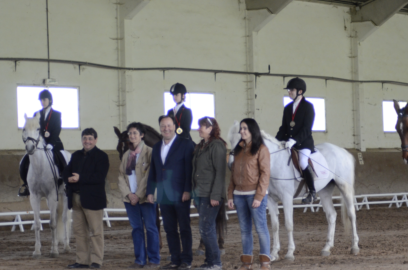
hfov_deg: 17.0
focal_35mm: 121
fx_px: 1368
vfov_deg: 11.3
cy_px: 145
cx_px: 190
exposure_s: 1/250
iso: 1600
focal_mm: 70
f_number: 4
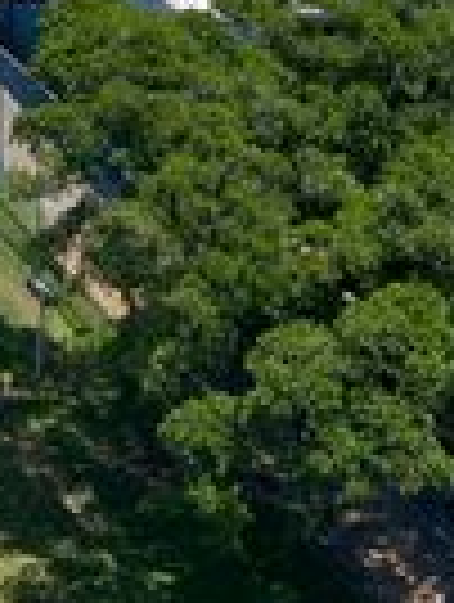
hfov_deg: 12.0
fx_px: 2162
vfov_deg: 14.0
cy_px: -495
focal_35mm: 124
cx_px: 112
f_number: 1.8
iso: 32
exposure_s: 1/3497
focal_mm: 4.25
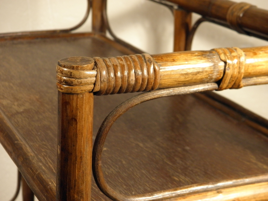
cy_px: 100
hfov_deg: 24.4
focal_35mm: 80
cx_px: 134
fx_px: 619
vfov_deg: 18.4
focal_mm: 14.3
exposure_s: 1/15
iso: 200
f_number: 4.4
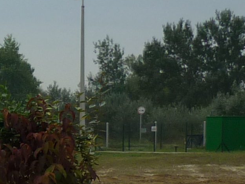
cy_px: 317
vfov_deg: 8.4
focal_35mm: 172
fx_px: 1218
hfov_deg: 11.0
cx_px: -125
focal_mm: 5.5
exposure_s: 1/320
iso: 80
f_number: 2.8
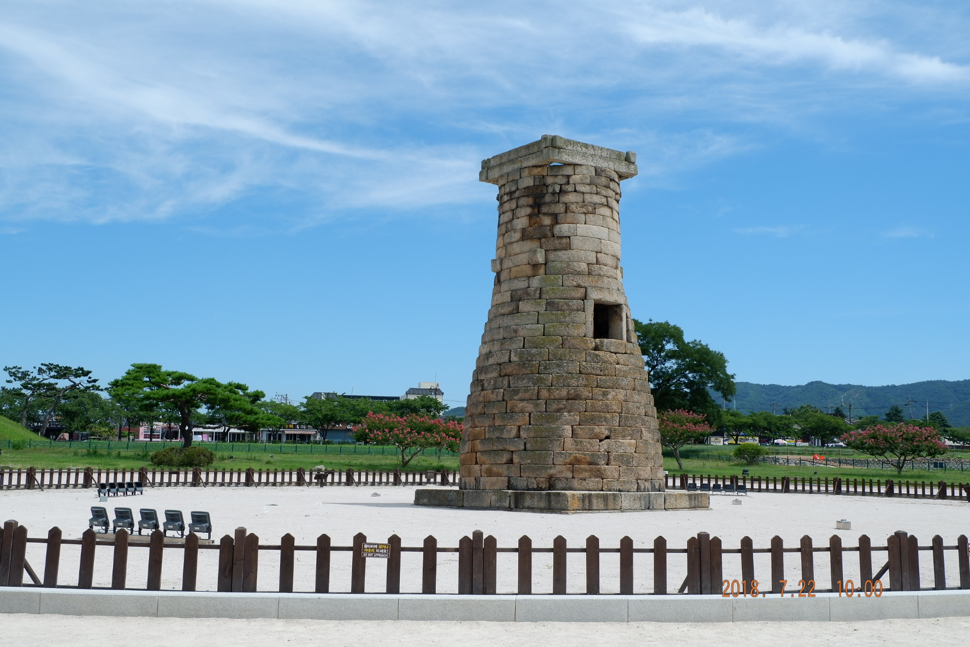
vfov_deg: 35.1
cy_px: 324
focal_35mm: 38
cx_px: 485
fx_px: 1024
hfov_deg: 50.7
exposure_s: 1/450
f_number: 9
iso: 200
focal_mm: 25.6
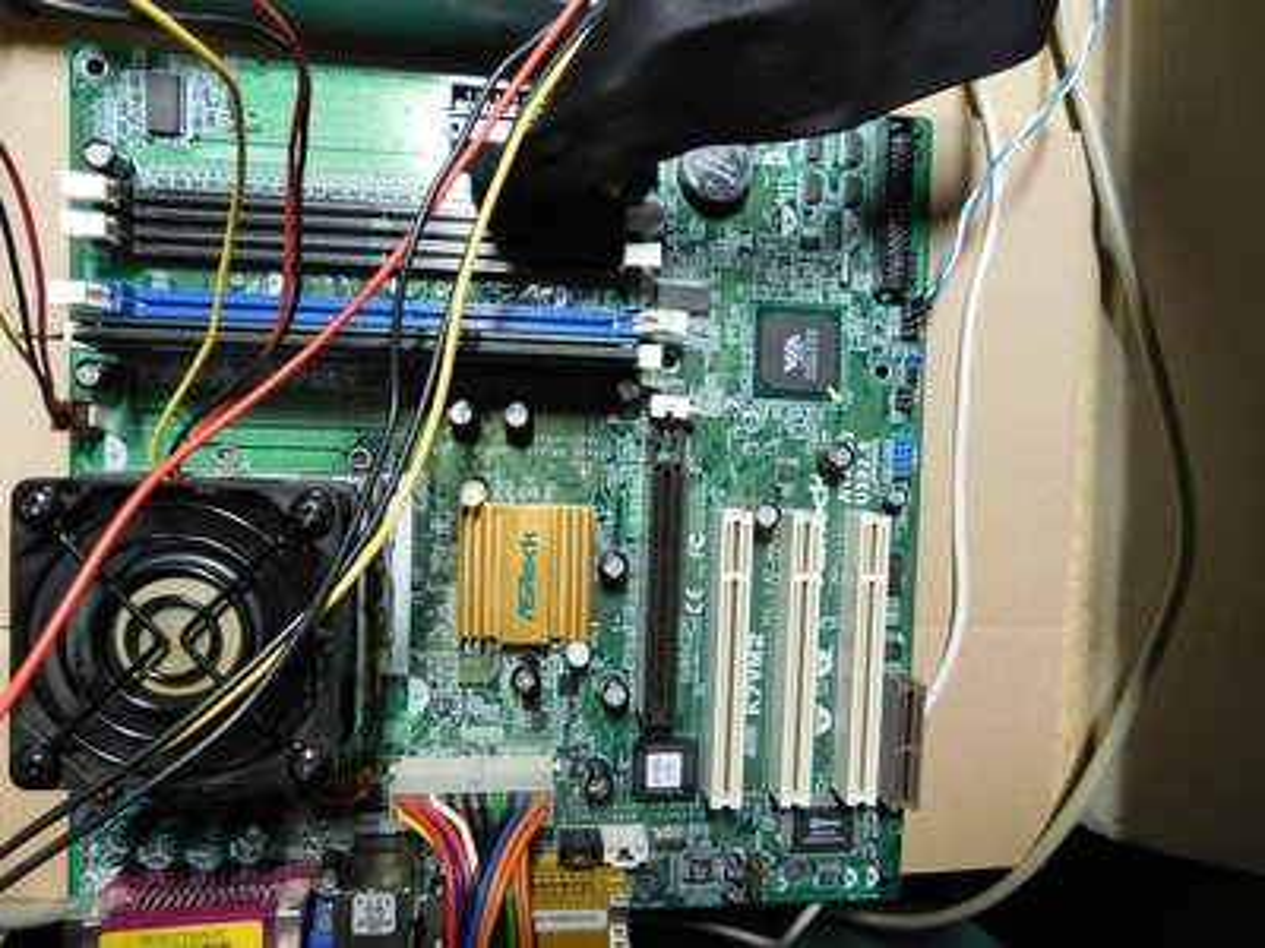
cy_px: 474
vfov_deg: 58.9
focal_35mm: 23
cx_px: 632
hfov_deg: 73.9
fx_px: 841
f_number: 3
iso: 360
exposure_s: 1/30
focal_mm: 4
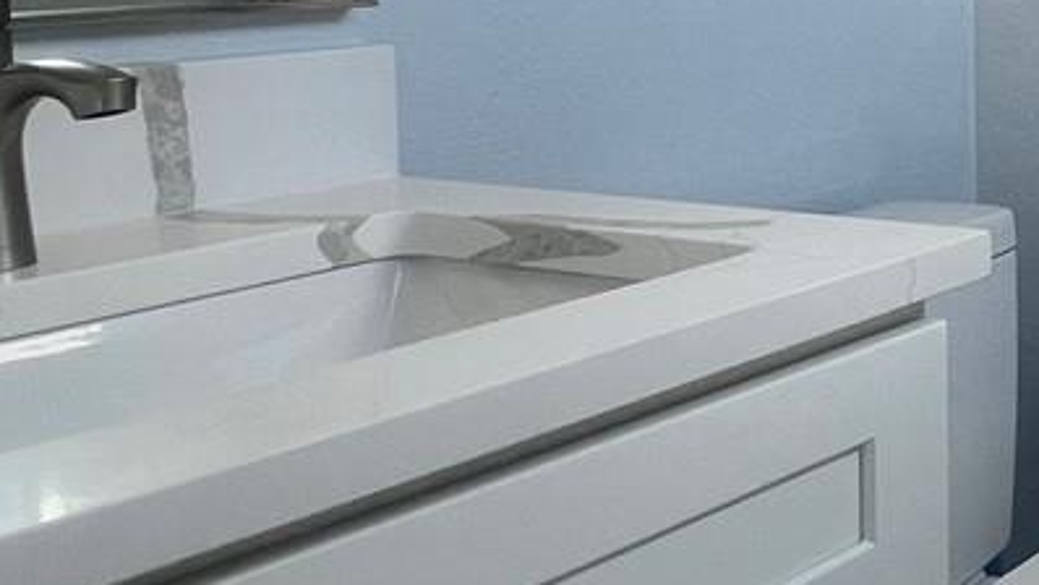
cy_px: 47
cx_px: 1334
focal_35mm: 57
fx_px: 1571
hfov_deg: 29.7
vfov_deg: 20.6
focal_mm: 1.57
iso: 80
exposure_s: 1/120
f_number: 1.8
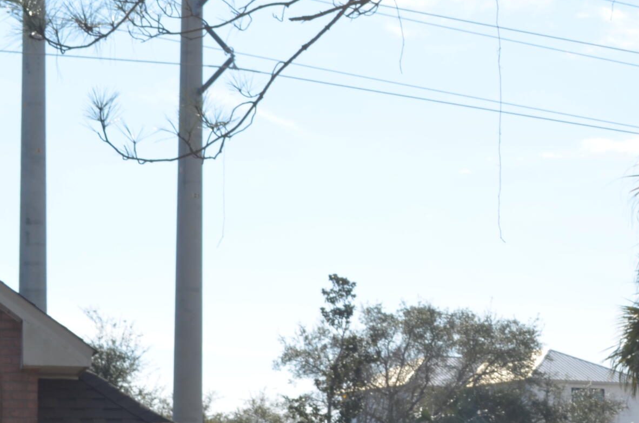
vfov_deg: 10.2
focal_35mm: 133
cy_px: 348
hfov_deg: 15.2
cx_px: 595
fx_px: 2361
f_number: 10
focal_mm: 35
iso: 100
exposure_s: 1/200
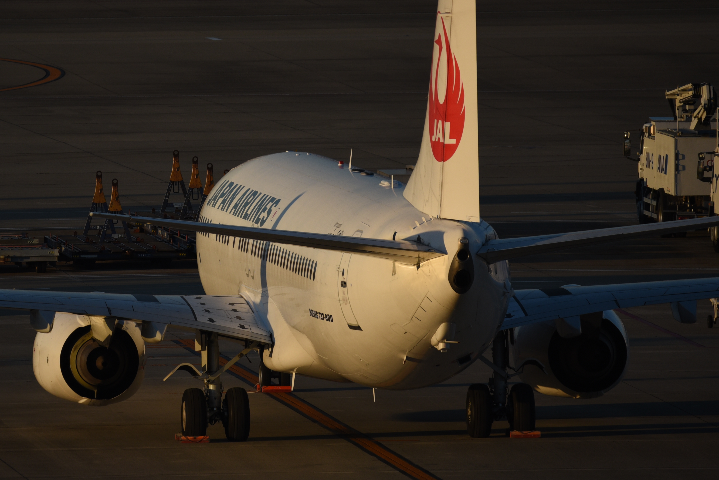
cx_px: 234
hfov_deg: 2.3
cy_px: 135
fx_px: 17581
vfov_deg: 1.6
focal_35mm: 880
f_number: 6.3
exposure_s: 1/1250
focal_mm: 600
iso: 320
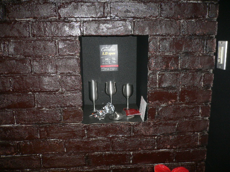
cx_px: 115
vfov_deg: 40.7
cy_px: 86
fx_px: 233
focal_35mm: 35
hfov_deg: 52.6
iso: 100
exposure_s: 1/8
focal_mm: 5.8
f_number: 2.8
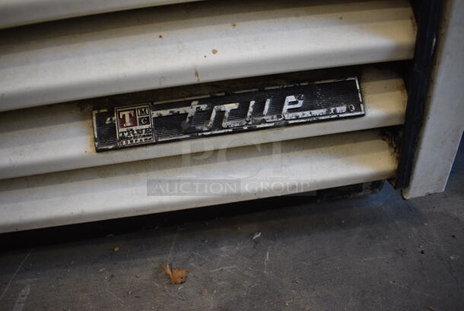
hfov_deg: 67.3
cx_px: 232
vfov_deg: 48.0
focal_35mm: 27
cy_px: 156
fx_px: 348
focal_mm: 18
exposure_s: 1/125
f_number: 3.5
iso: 800
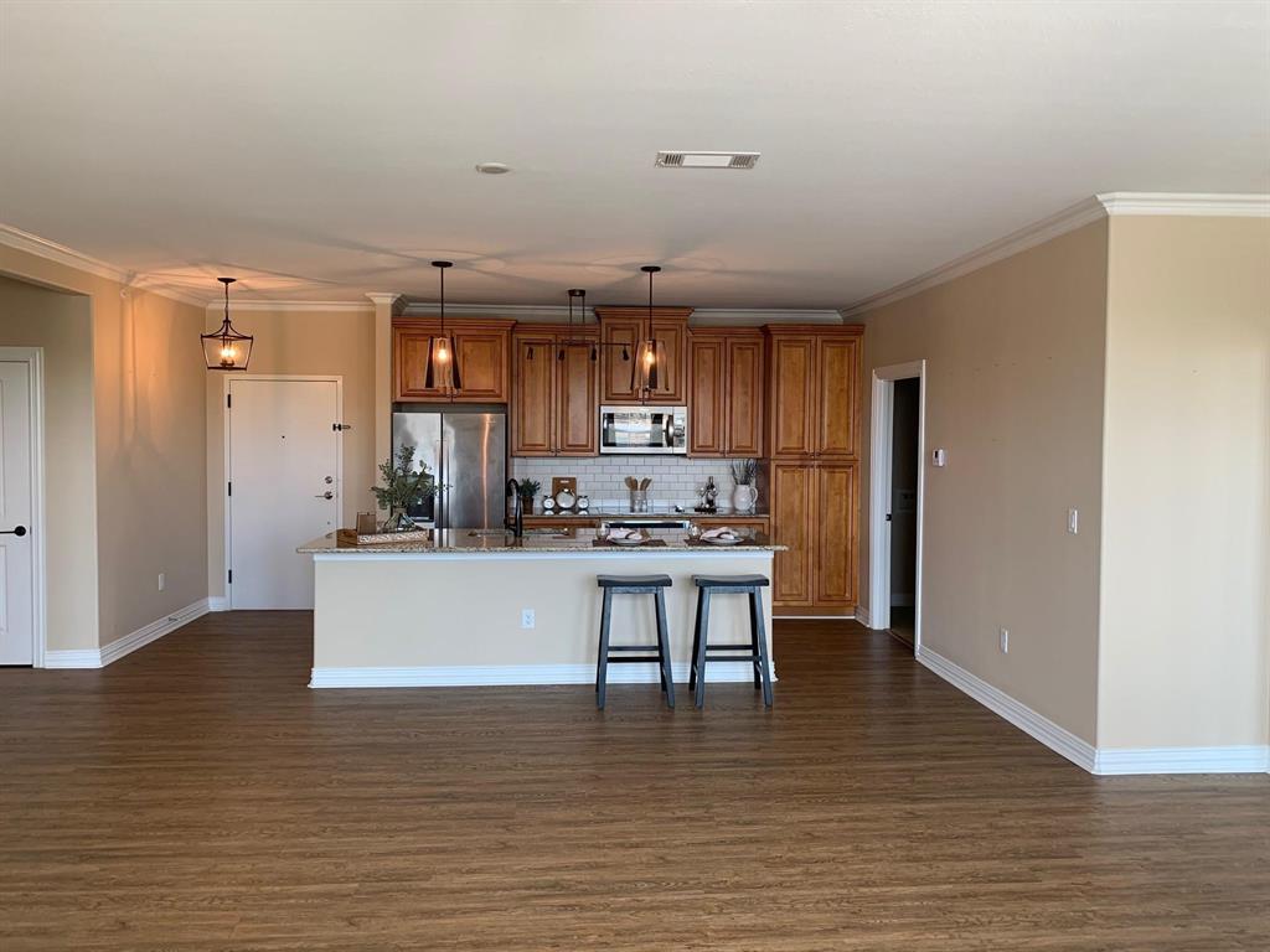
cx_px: 635
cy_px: 476
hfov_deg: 67.3
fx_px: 954
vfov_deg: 53.1
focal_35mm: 26
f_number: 1.8
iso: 64
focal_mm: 4.25
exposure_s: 1/60
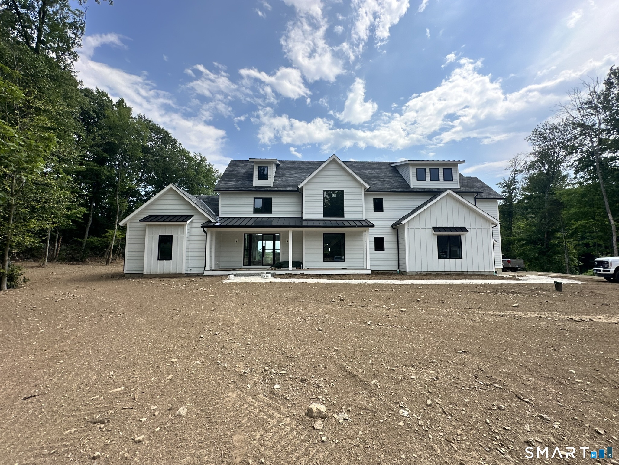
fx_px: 250
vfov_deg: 85.7
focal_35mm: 14
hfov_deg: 102.1
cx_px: 310
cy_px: 232
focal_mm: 2.22
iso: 40
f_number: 2.2
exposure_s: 1/988
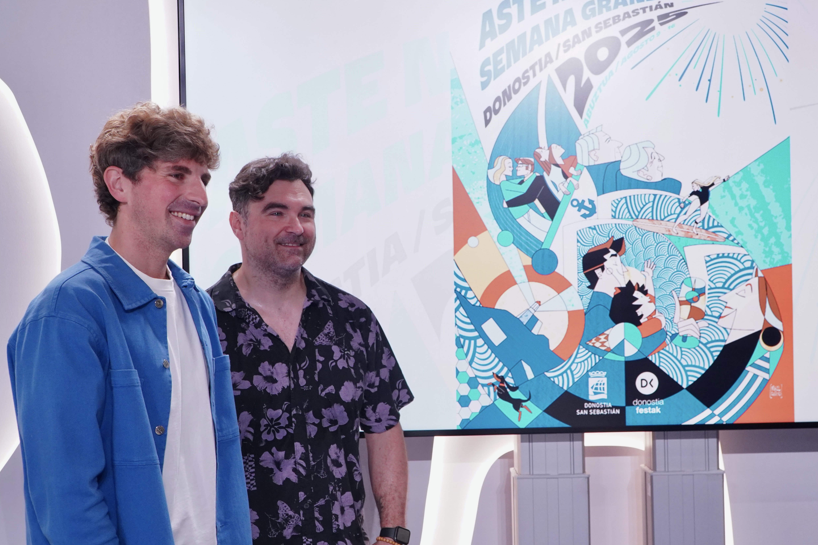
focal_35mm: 47
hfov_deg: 41.8
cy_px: 274
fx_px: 1068
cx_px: 460
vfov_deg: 28.6
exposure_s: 1/125
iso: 1600
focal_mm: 26
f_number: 5.6
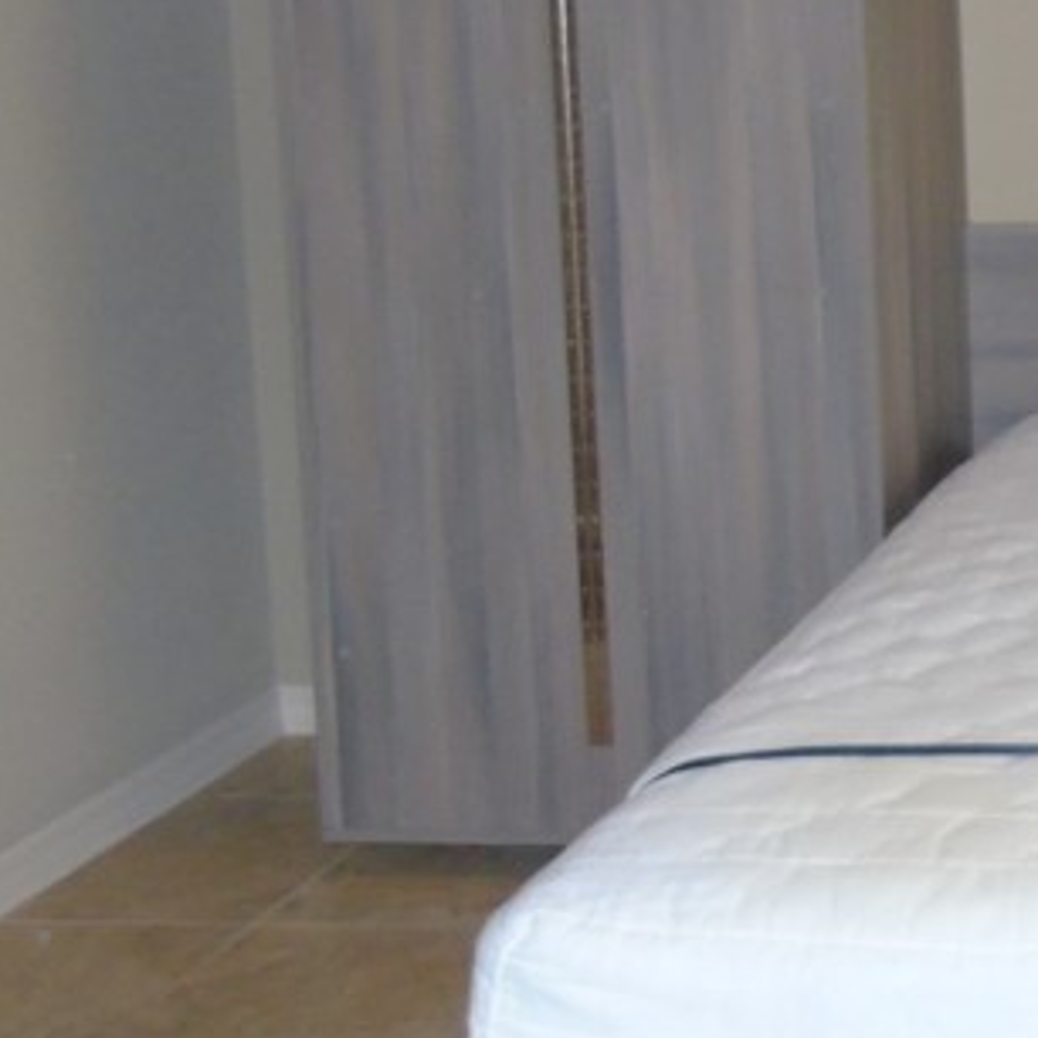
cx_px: 1462
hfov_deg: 20.6
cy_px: 126
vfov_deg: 22.8
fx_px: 2510
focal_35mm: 74
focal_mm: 4.4
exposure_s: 1/30
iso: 250
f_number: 3.4
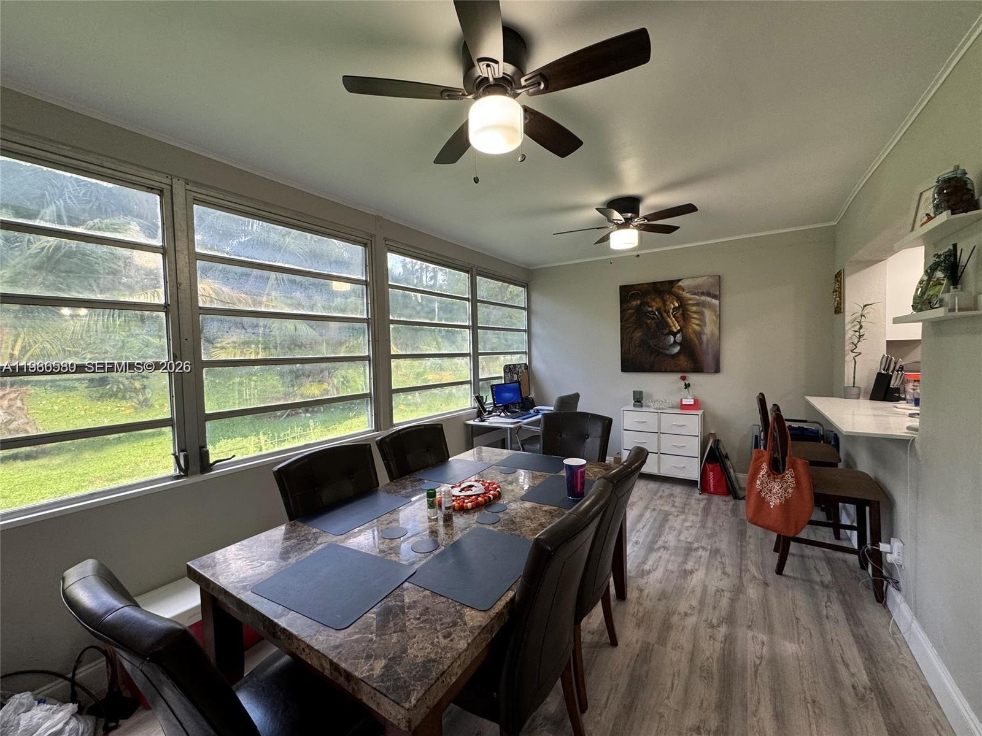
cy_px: 368
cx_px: 491
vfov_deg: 85.7
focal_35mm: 14
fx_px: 397
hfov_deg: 102.1
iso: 160
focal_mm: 2.22
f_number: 2.2
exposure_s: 1/120
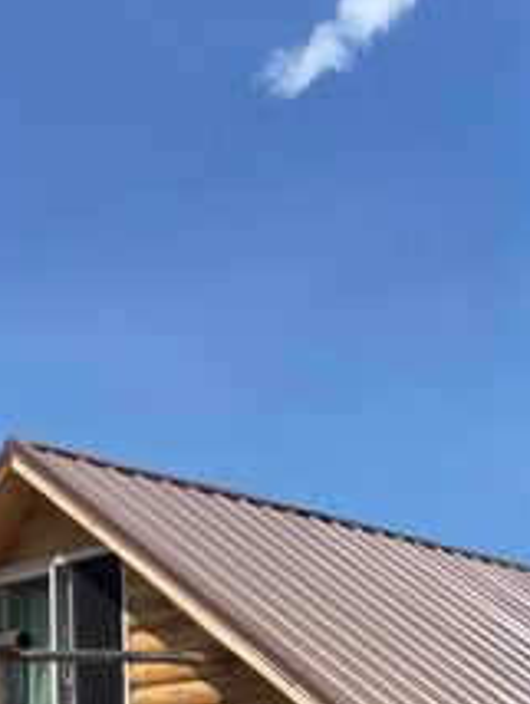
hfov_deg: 18.2
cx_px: 369
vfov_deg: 21.0
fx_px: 1650
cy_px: 1012
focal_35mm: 81
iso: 40
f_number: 1.6
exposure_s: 1/3021
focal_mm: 5.96
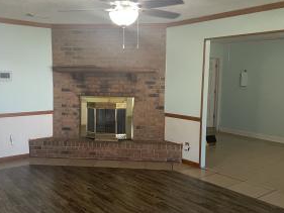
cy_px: 115
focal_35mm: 37
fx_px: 304
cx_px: 126
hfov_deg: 50.0
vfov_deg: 38.7
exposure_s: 1/60
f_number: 1.6
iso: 250
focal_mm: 4.2
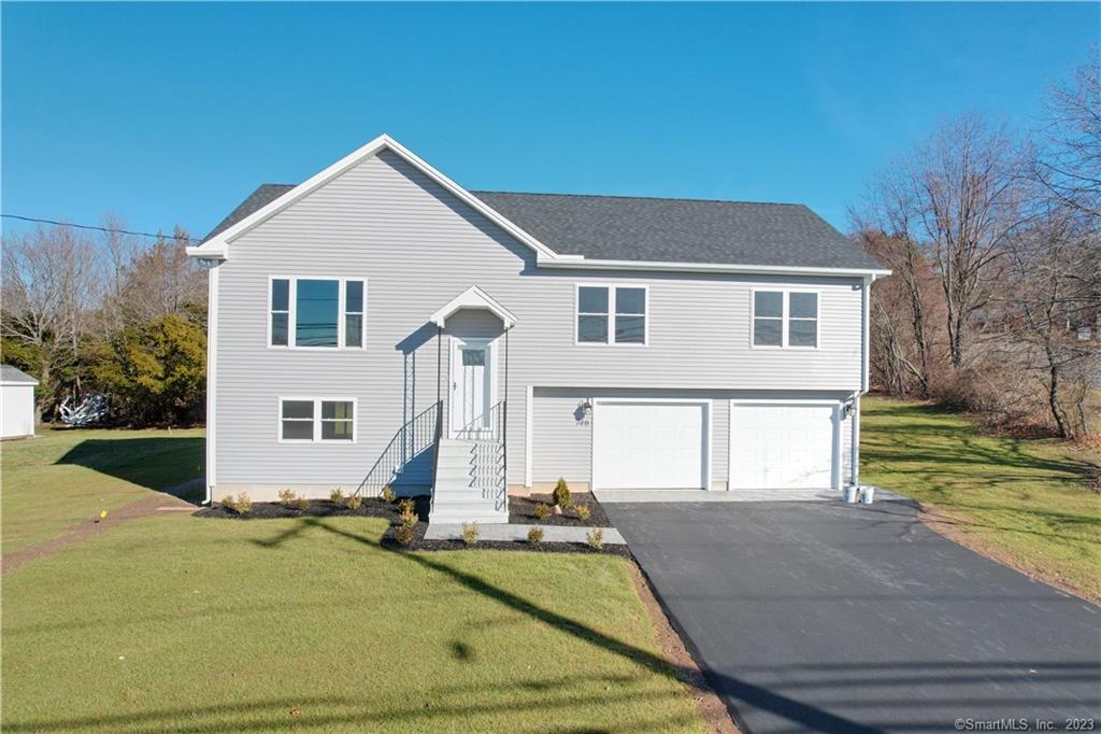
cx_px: 550
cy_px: 367
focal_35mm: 22
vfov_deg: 57.2
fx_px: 673
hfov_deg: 78.6
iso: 110
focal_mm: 8.38
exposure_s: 1/2000
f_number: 2.8
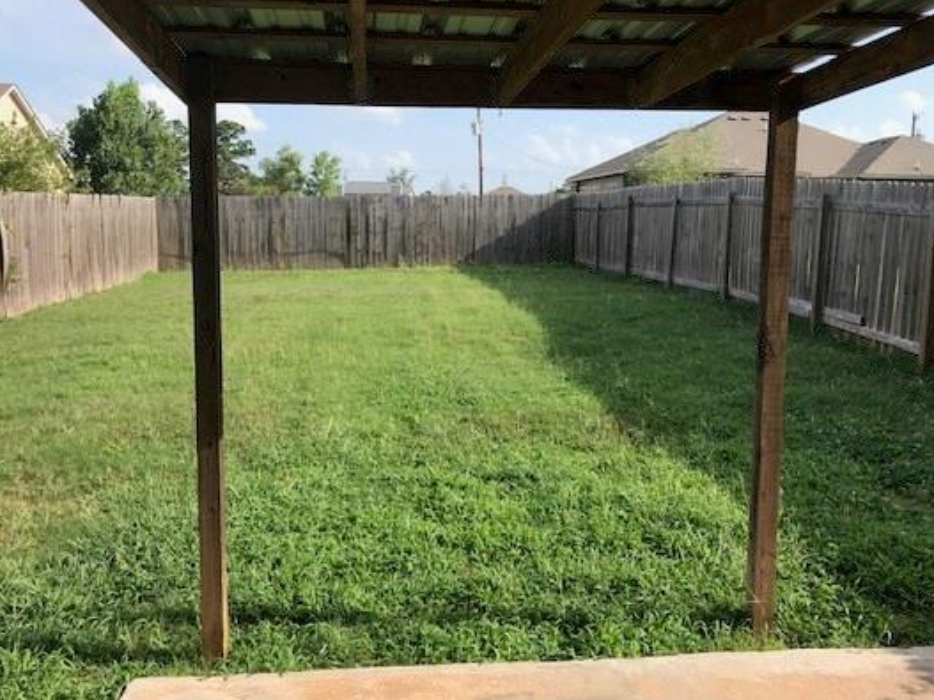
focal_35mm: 34
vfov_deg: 41.8
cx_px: 471
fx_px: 917
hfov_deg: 54.0
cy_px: 349
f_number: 1.8
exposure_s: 1/1168
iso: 20
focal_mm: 3.99
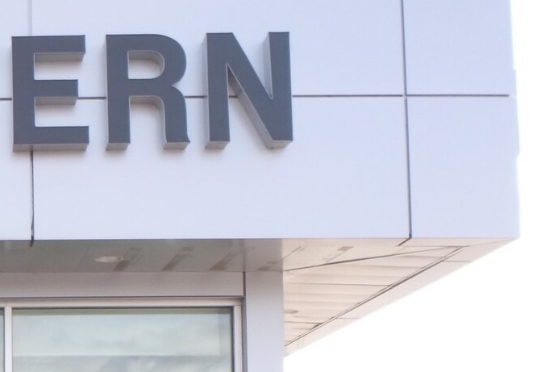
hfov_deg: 23.9
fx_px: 1193
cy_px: 449
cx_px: -115
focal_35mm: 77
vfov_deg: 16.9
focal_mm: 4.5
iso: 160
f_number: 3.9
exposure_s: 1/200
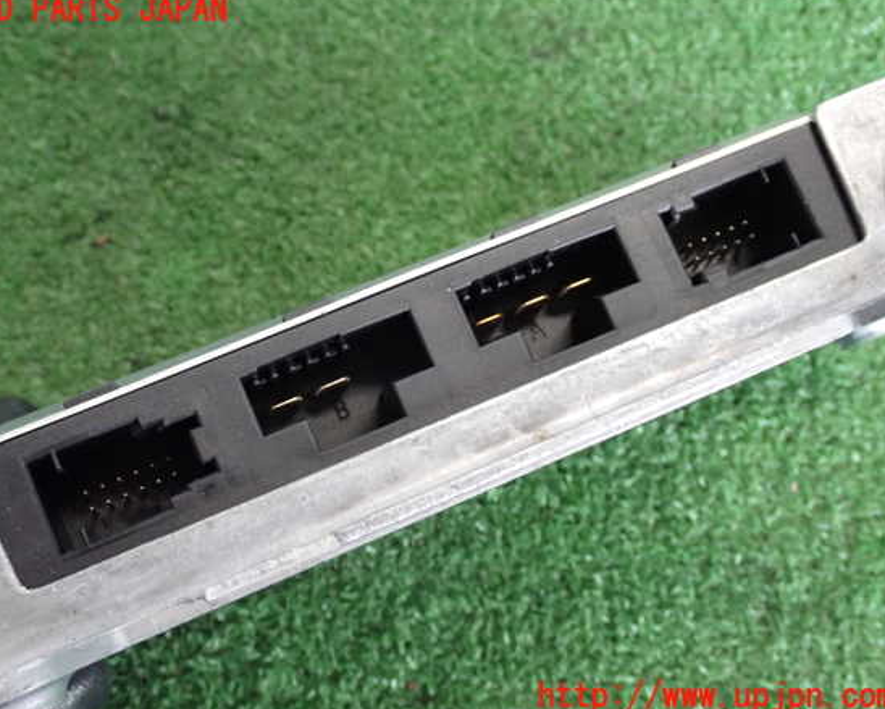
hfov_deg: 39.5
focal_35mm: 47
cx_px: 418
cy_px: 354
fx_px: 1232
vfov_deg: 32.1
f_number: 4
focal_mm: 7.84
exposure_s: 1/25
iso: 800
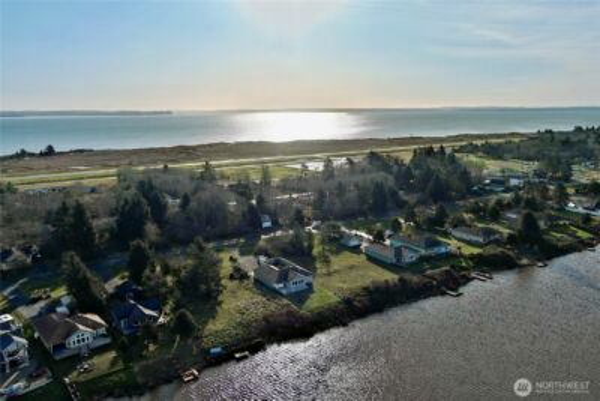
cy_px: 200
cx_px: 300
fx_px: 483
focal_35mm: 29
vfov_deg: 45.0
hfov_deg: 63.6
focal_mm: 10.57
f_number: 2.8
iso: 100
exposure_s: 1/3472
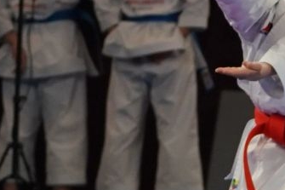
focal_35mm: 565
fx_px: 4471
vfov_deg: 2.4
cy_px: 107
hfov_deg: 3.6
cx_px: 753
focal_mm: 70
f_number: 2.8
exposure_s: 1/1000
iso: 1250
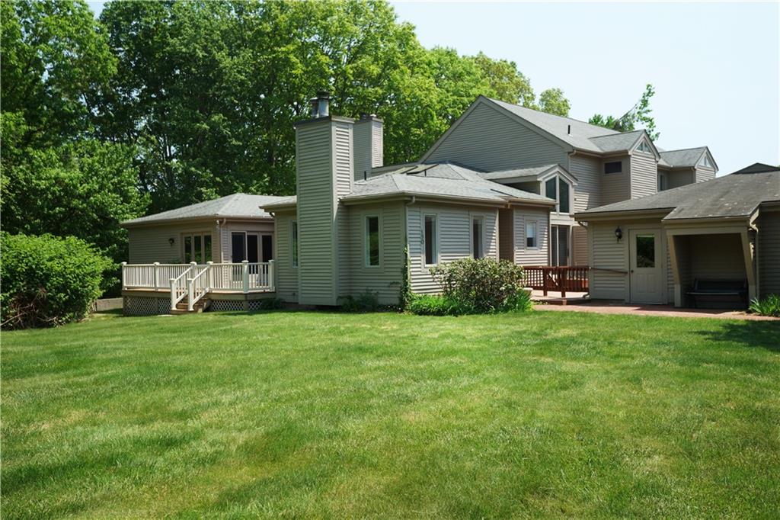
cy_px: 260
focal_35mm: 35
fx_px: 758
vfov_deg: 37.8
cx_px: 390
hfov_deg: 54.4
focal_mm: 35
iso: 100
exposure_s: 1/160
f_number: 7.1
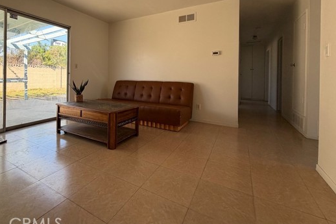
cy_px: 77
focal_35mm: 18
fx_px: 168
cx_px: 139
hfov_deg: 89.2
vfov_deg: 65.8
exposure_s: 1/182
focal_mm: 2.22
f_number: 2.2
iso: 64
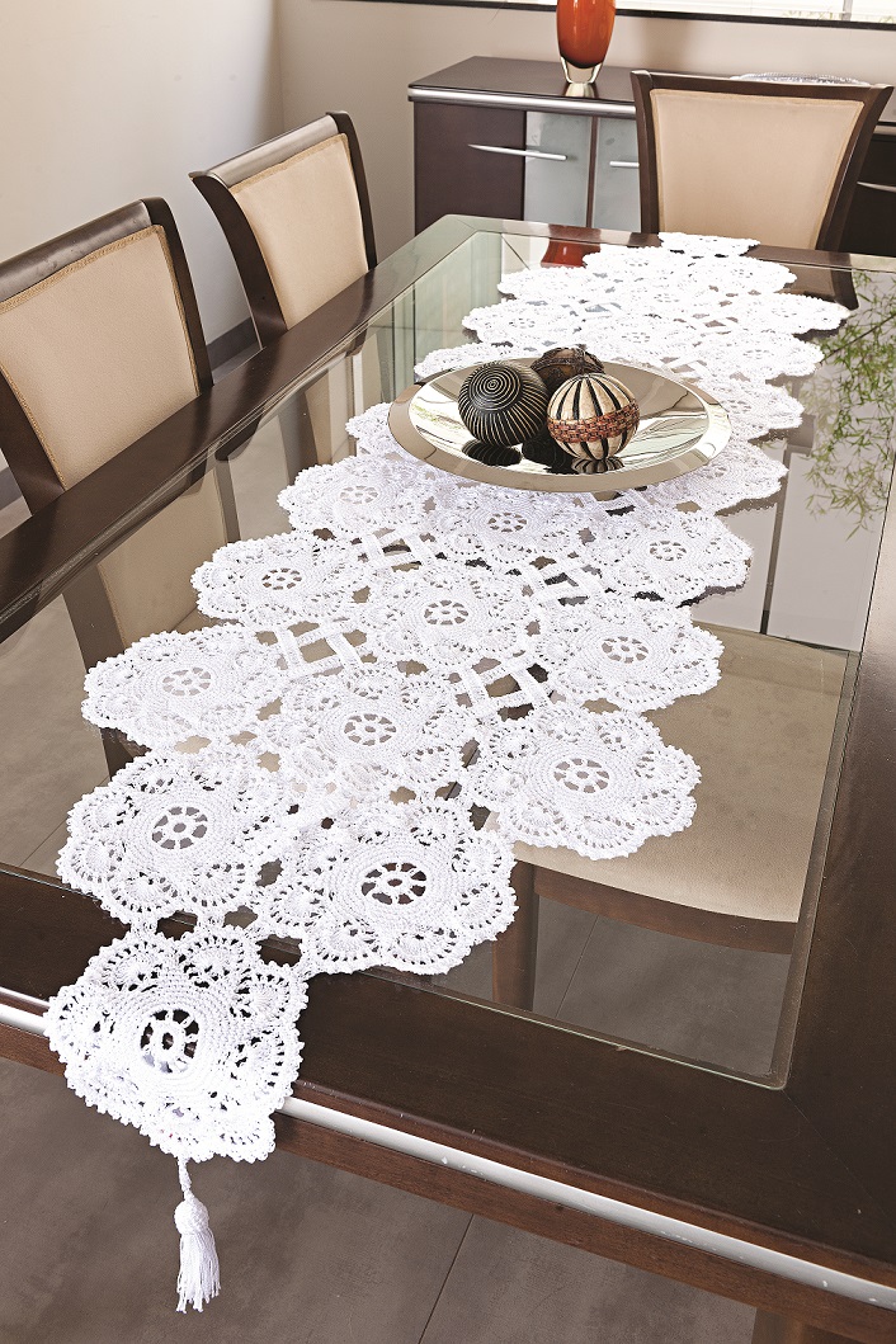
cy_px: 672
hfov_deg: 37.9
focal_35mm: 35
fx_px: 1307
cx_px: 448
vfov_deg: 54.4
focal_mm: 35
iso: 100
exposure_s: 1/8
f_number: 11
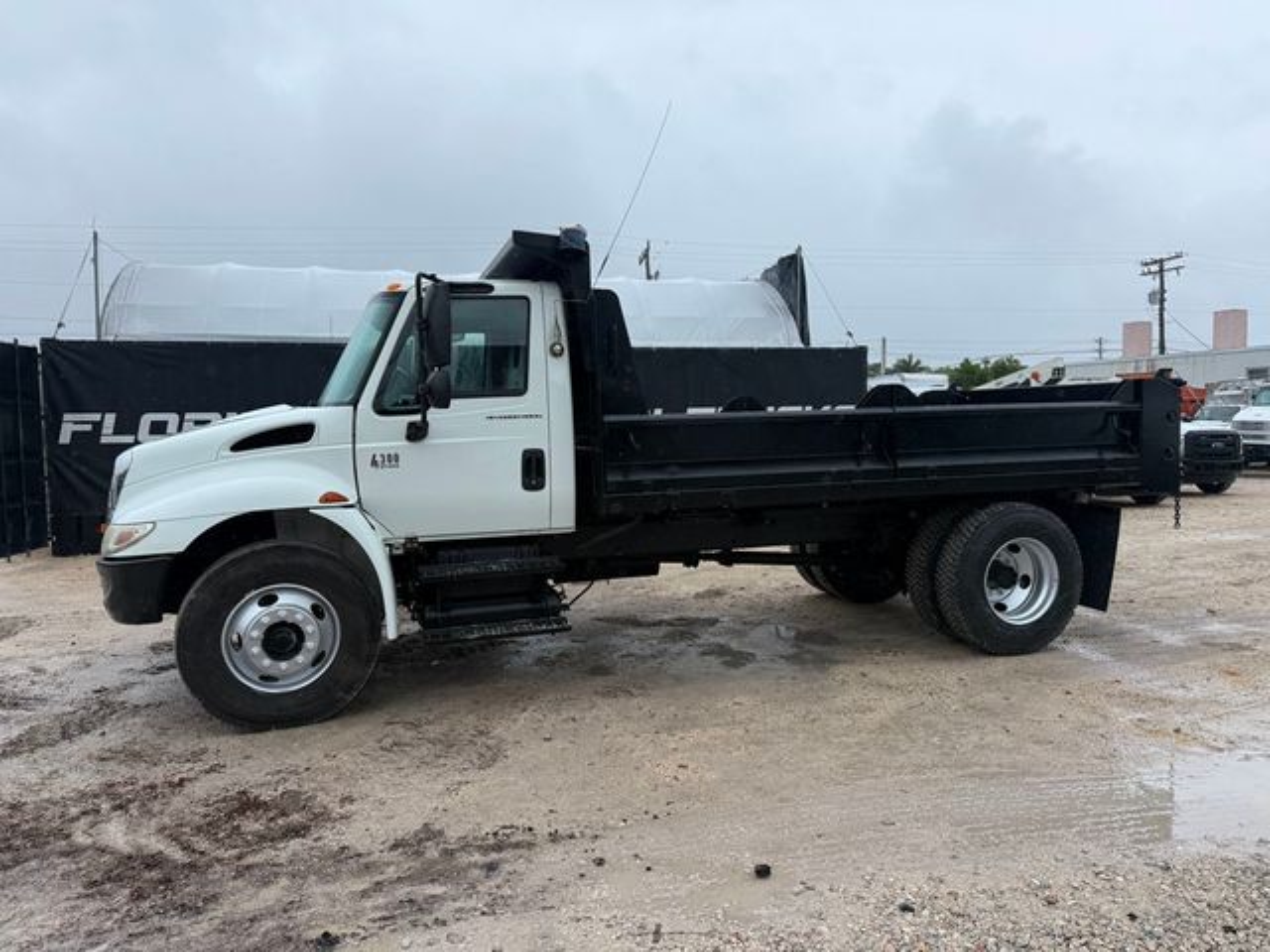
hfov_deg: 71.6
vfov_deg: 56.8
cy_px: 476
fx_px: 881
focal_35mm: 24
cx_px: 635
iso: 80
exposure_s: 1/2611
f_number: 1.78
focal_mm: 6.76
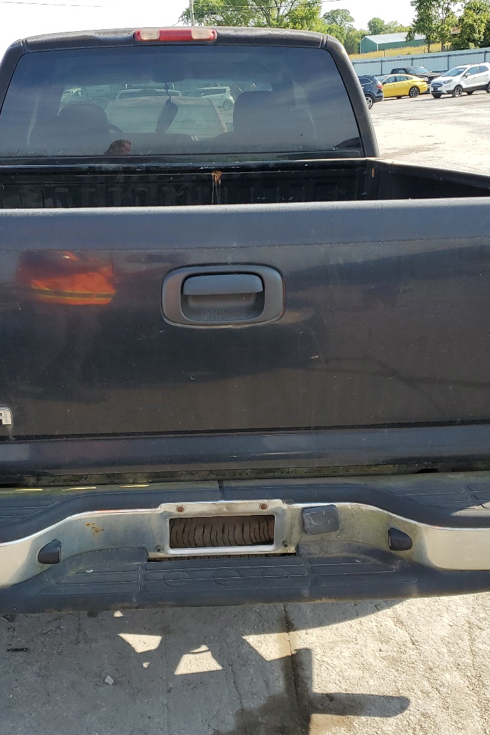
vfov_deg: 49.5
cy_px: 355
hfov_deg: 34.1
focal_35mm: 39
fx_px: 796
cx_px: 192
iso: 50
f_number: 1.5
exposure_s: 1/1111
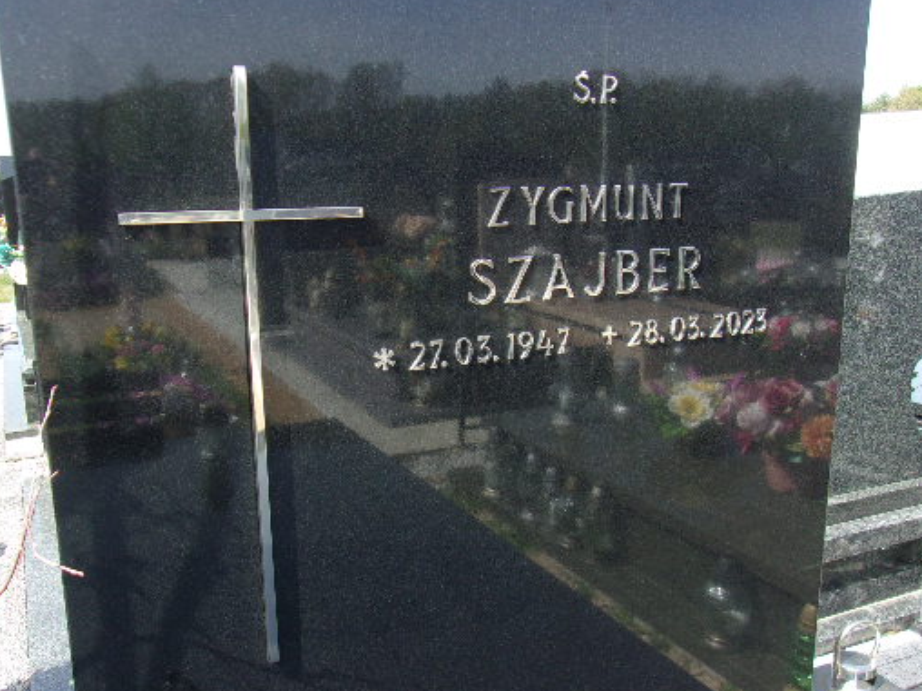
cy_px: 370
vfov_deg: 41.8
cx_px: 454
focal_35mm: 34
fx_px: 906
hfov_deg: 54.0
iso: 80
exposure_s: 1/340
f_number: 3
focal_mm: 4.9
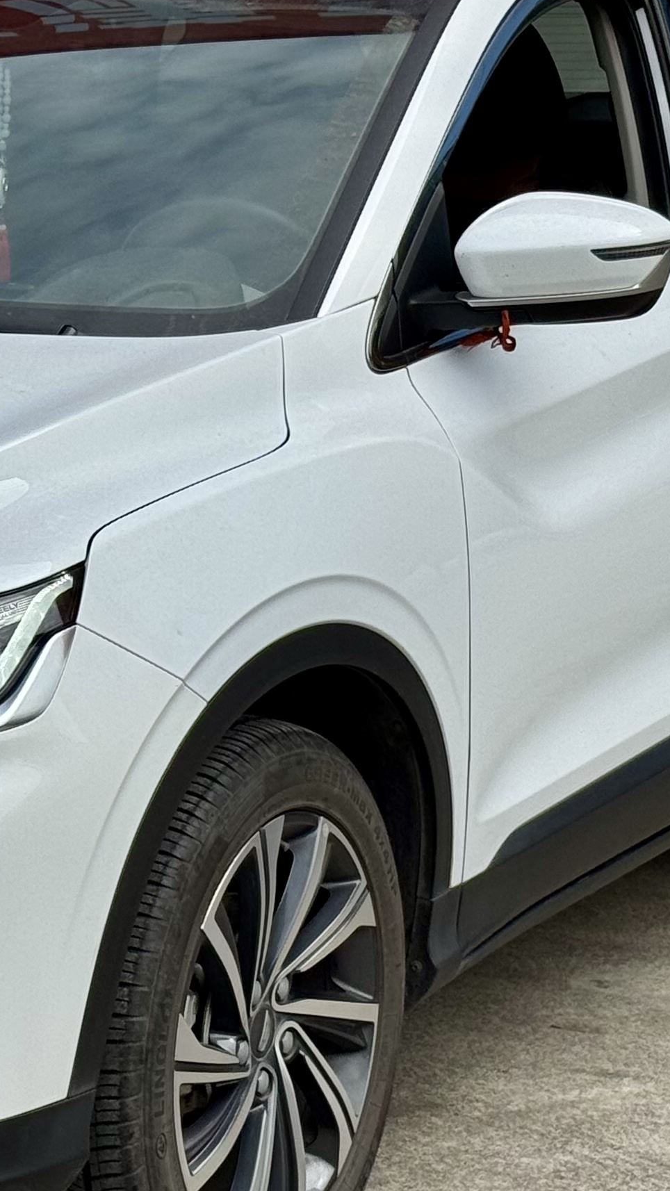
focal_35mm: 123
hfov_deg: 9.7
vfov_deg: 17.4
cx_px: -150
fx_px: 3885
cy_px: 530
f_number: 1.78
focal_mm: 6.76
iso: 64
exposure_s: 1/4049
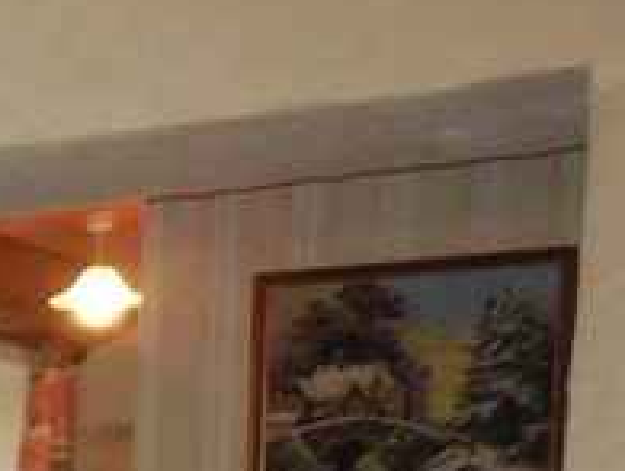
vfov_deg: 10.8
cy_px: 801
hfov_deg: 11.6
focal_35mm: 131
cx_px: -990
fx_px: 2370
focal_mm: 4.5
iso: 500
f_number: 3.1
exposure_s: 1/25
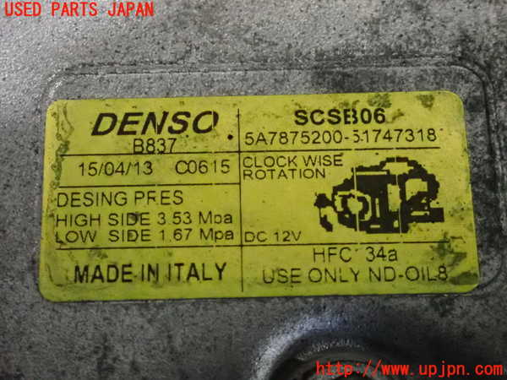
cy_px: 190
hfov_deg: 29.0
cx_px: 254
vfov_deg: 21.9
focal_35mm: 67
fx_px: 981
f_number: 3.8
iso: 5000
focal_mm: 11.88
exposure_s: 1/80
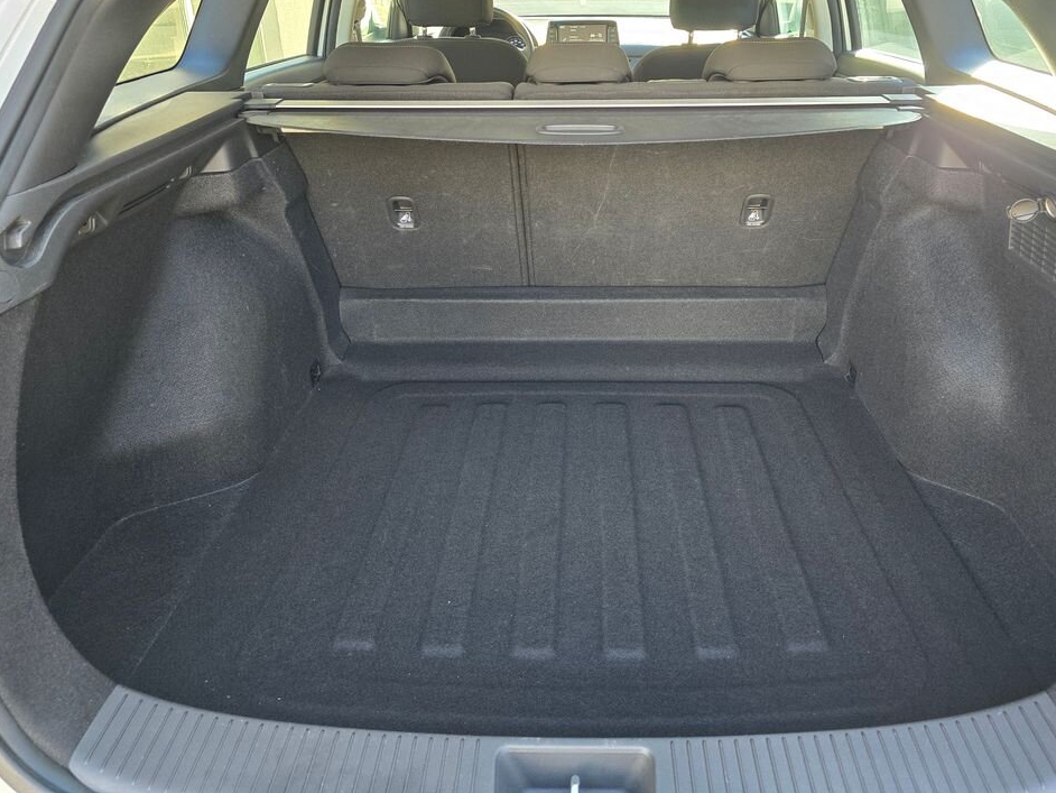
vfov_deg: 54.8
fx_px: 763
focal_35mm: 25
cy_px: 363
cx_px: 554
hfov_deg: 69.3
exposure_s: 1/180
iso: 160
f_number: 1.7
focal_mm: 6.3
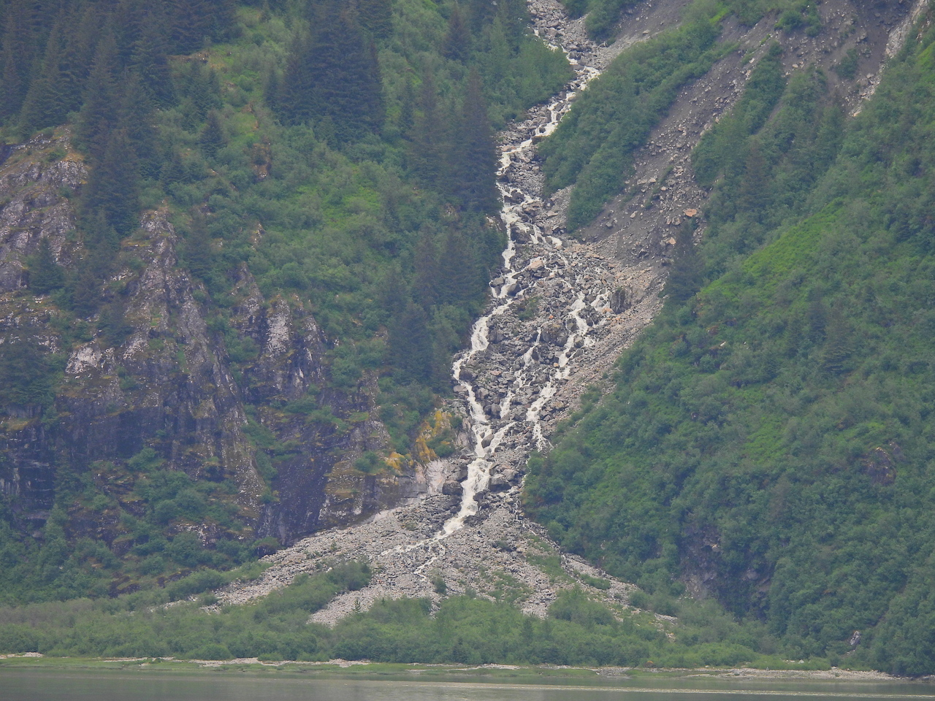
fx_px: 14856
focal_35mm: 550
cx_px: 468
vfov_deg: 2.7
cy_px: 350
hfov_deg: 3.6
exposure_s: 1/250
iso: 125
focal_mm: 98.1
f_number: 5
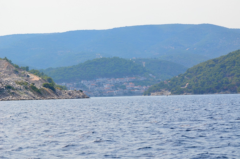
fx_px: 848
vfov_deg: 10.7
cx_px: 120
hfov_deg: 16.1
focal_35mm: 128
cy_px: 80
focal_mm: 85
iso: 400
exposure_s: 1/2500
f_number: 5.6
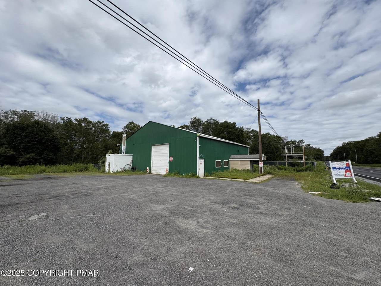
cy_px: 143
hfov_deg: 102.1
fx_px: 154
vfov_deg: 85.7
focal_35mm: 14
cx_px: 190
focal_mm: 2.22
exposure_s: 1/2494
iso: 50
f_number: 2.2
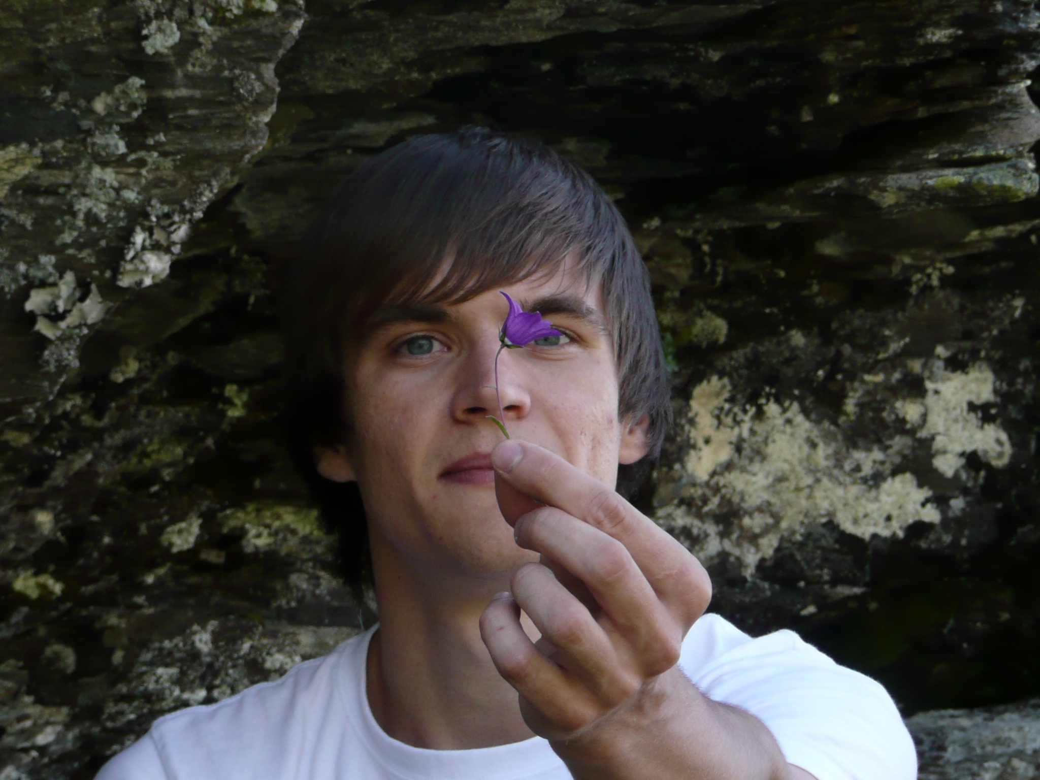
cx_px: 520
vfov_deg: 5.3
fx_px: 8472
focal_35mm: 282
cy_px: 390
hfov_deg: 7.0
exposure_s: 1/80
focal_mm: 31
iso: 100
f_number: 4.8
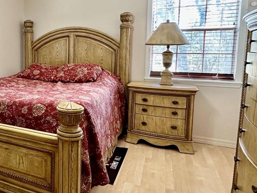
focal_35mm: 33
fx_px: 245
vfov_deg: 42.6
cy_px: 72
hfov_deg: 49.0
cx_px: 23
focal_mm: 2.22
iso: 200
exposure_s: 1/60
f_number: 2.2
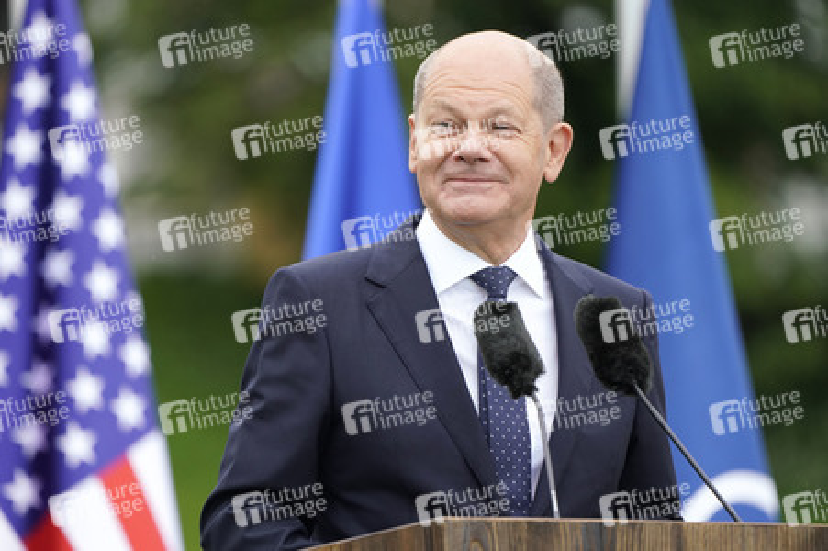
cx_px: 414
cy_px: 276
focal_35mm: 358
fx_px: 8228
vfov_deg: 3.8
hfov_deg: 5.8
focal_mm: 358
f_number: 5.6
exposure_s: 1/800
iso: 1600
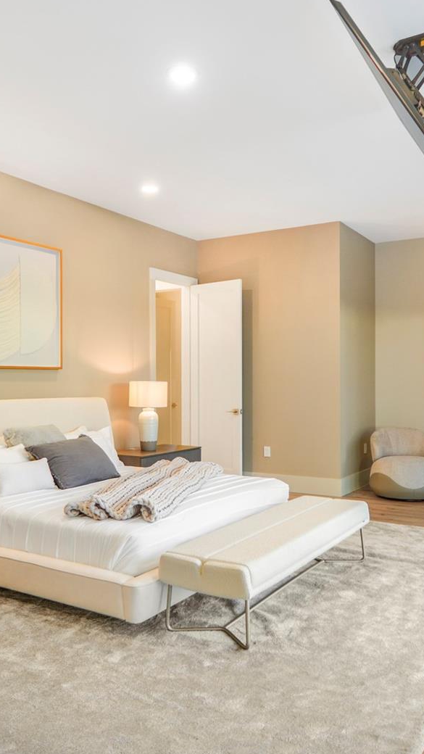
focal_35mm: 29
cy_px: 378
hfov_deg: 40.2
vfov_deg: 66.1
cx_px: 213
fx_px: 580
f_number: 2.2
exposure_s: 1/40
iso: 100
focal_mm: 12
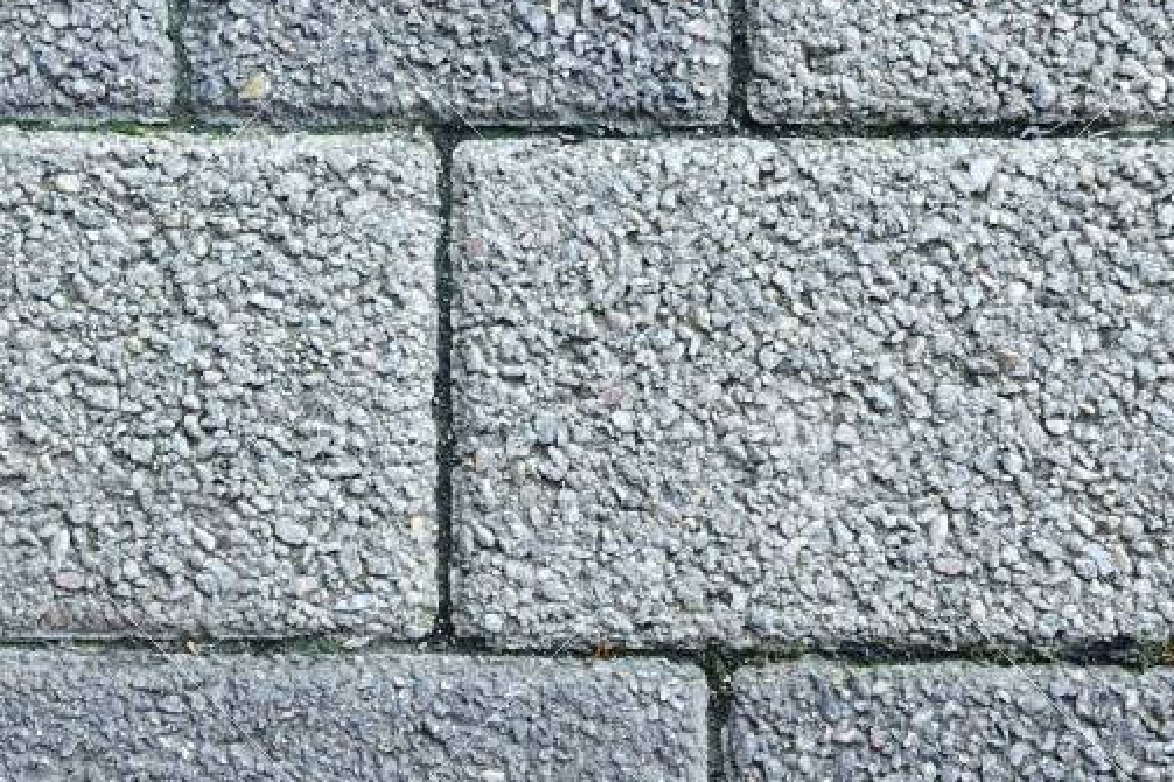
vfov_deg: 21.9
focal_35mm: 62
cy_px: 343
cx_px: 357
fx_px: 2021
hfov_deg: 32.0
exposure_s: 1/30
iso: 400
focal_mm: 8.8
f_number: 8
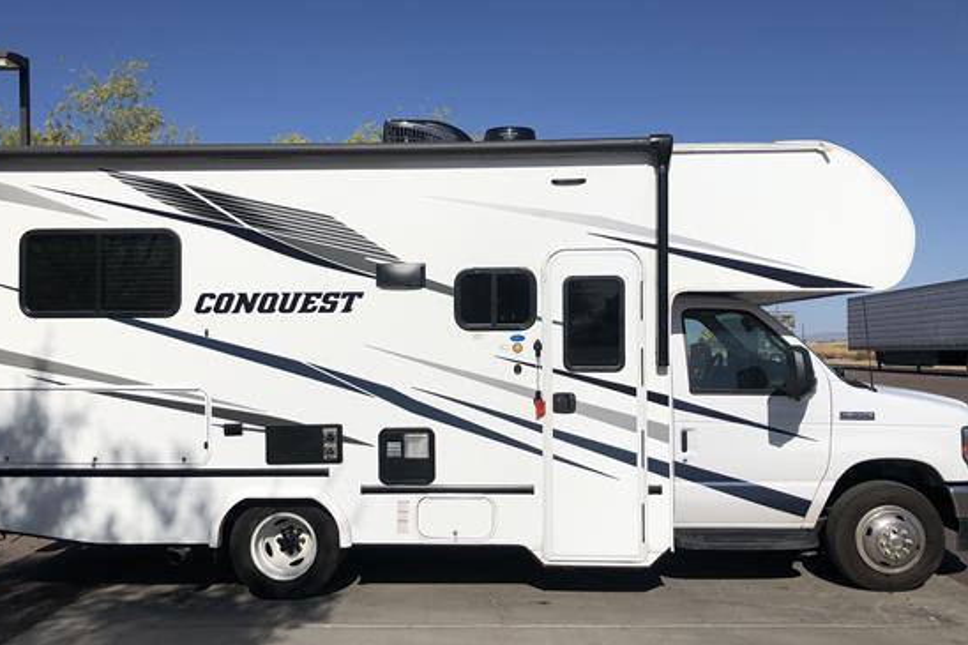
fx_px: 914
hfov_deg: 55.8
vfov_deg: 38.9
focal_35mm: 34
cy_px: 338
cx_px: 461
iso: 25
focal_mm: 3.99
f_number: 1.8
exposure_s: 1/6944
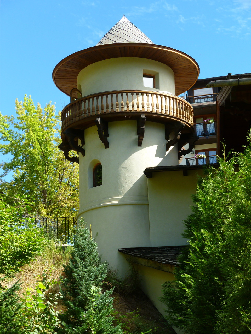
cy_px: 167
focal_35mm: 76
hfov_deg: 19.4
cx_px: 126
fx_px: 735
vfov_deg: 25.7
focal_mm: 13.6
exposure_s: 1/125
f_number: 4.9
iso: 80
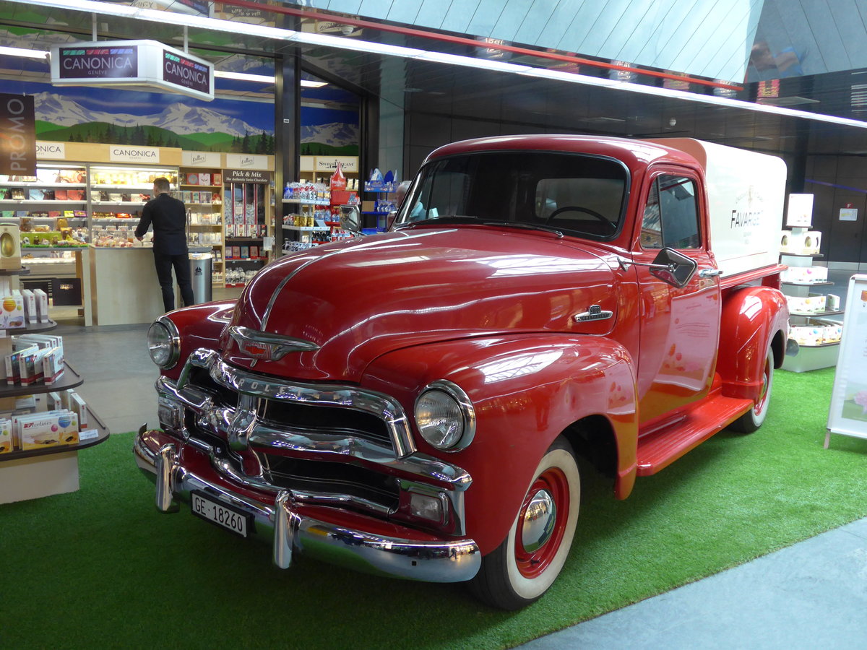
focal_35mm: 29
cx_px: 434
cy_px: 325
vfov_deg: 48.2
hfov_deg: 61.7
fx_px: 726
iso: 320
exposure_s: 1/60
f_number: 2
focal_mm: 6
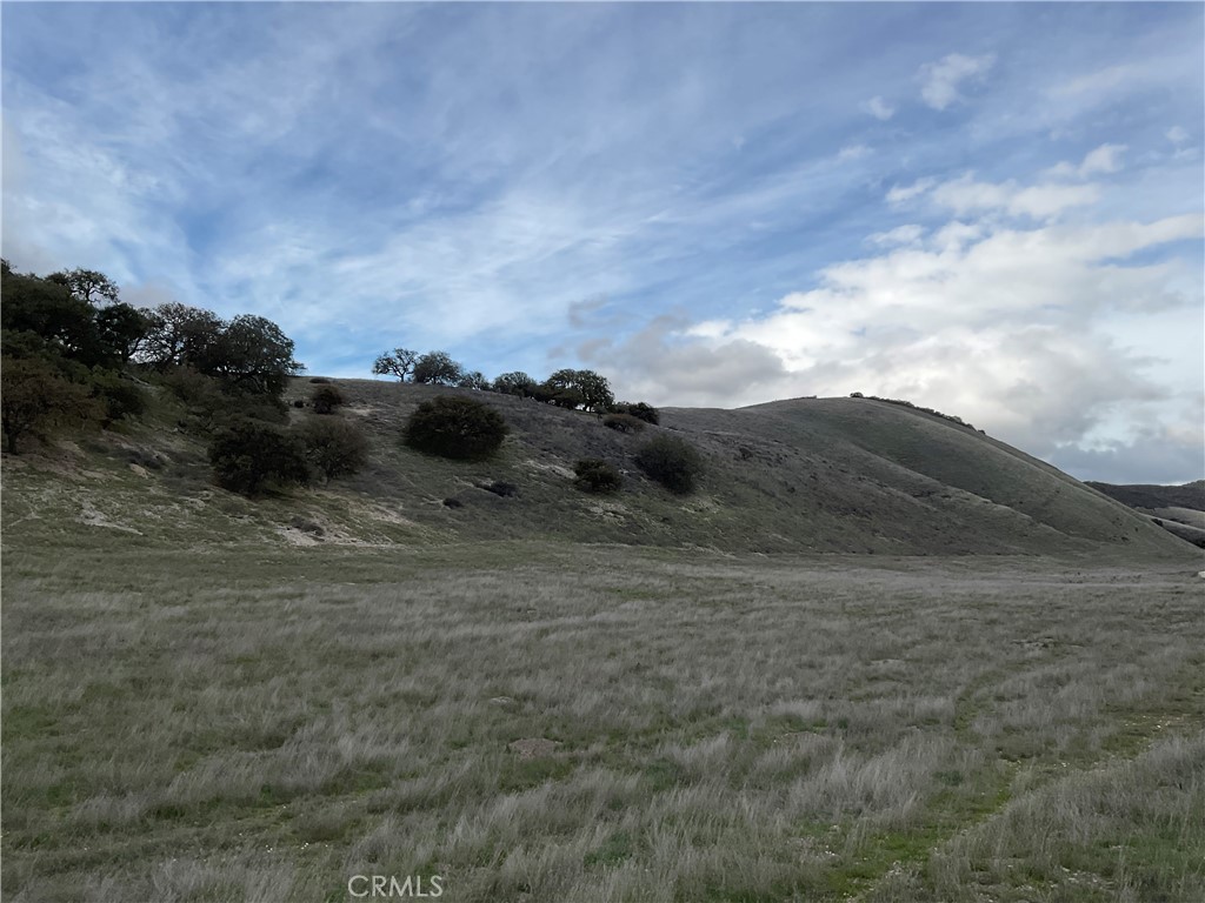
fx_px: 1010
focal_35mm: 29
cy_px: 452
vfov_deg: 48.2
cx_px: 602
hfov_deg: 61.7
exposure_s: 1/2320
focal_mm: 3
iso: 16
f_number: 1.8
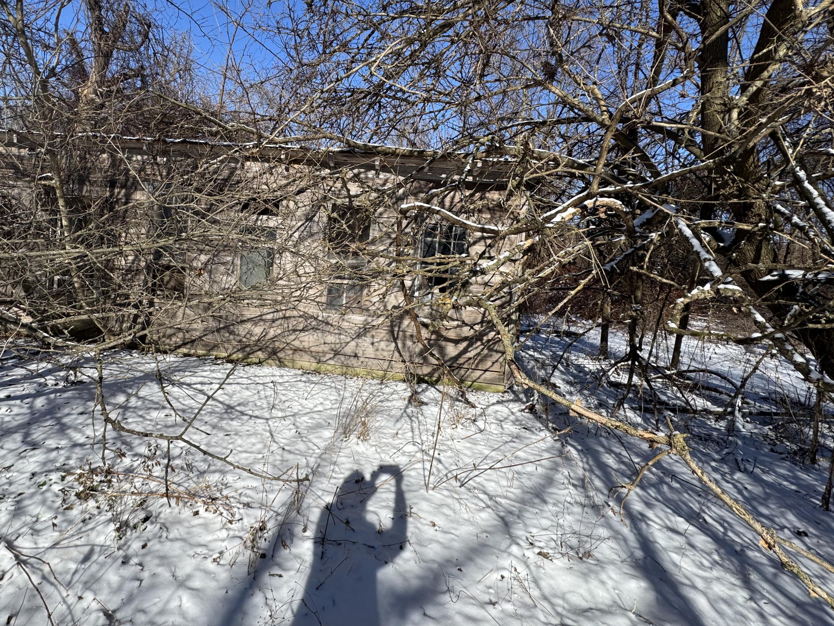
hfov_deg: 90.1
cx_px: 343
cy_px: 259
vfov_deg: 74.1
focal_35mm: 17
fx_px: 410
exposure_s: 1/1880
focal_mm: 2.22
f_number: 2.2
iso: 50
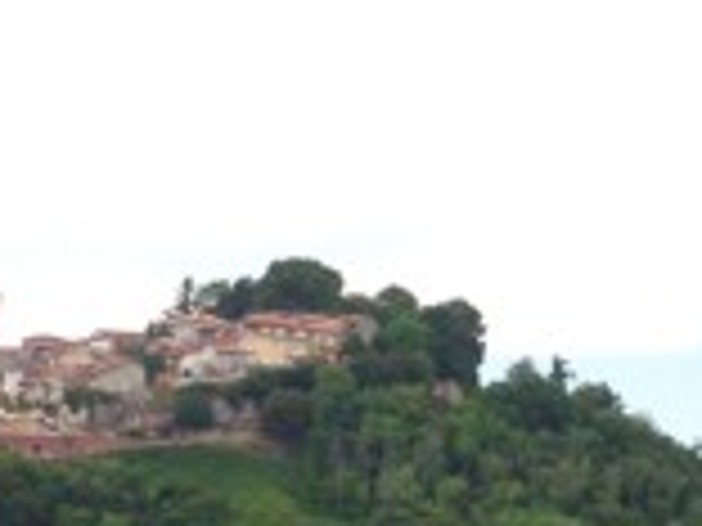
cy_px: 418
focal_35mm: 185
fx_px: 3752
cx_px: 288
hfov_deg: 10.7
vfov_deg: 8.0
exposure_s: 1/485
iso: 100
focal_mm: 5.9
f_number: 4.5
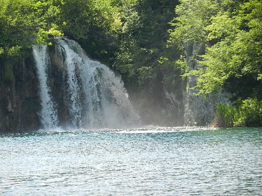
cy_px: 98
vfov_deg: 5.9
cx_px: 131
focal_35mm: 252
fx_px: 1907
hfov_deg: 7.9
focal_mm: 45.3
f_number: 5.3
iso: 160
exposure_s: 1/320
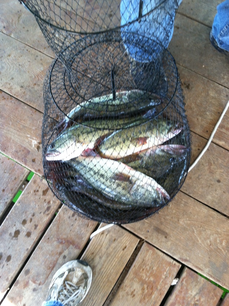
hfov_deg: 40.6
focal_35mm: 35
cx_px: 114
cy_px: 153
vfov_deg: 52.7
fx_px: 309
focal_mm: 3.85
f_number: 2.8
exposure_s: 1/17
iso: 80
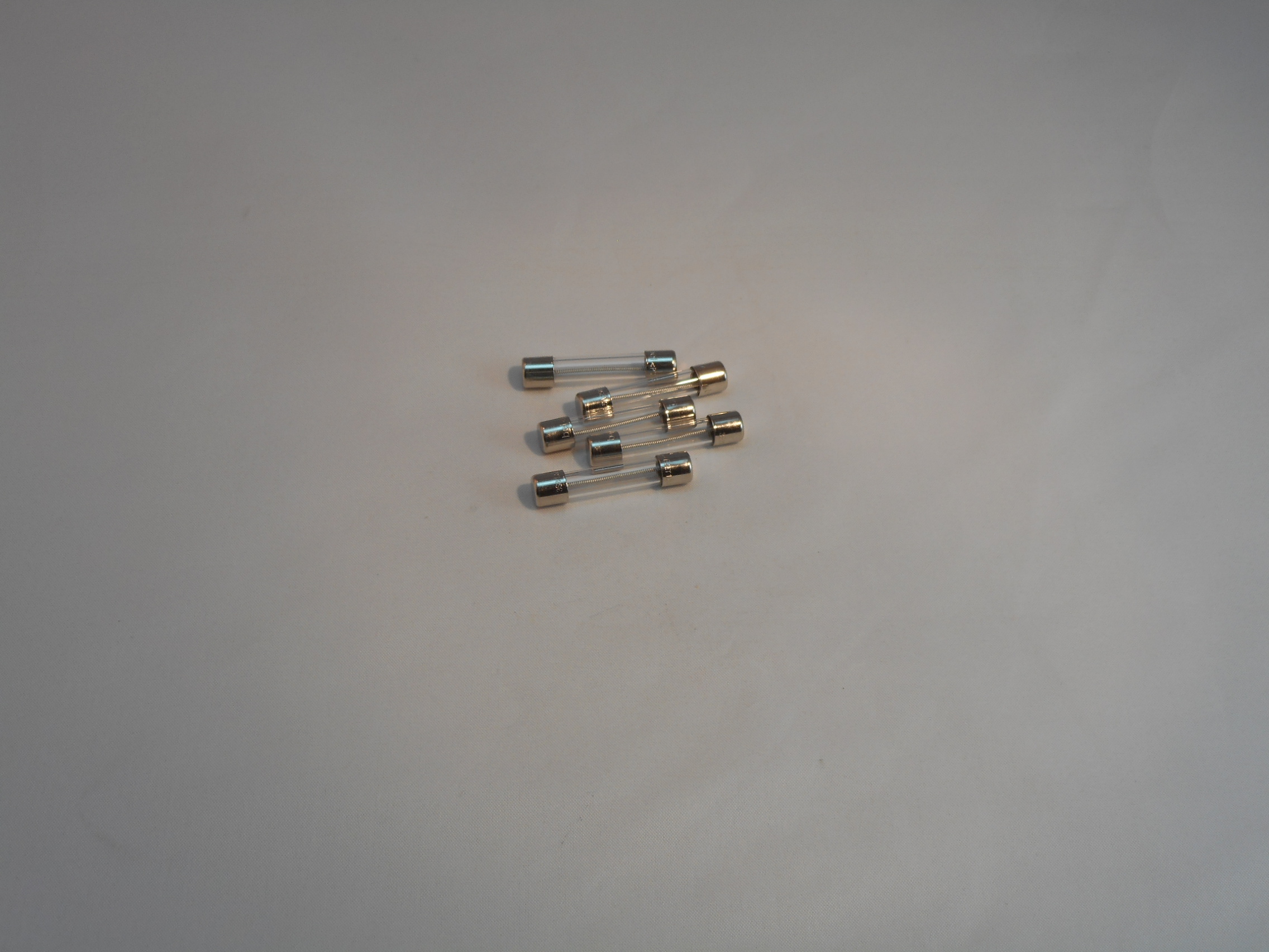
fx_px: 2163
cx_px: 634
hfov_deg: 32.7
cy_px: 476
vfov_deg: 24.8
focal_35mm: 59
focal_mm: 10.5
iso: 80
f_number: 5.1
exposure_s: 1/30
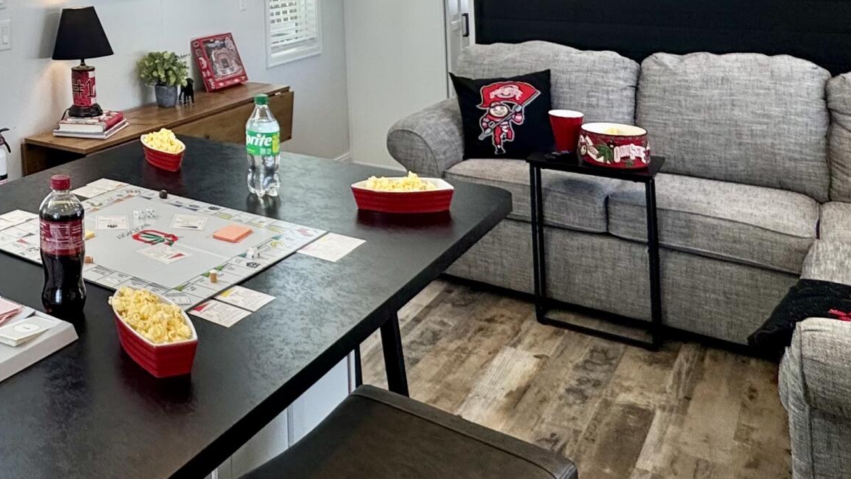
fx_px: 880
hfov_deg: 44.8
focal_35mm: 39
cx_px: 25
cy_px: -80
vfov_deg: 27.2
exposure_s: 1/155
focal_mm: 2.22
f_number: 2.2
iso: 40
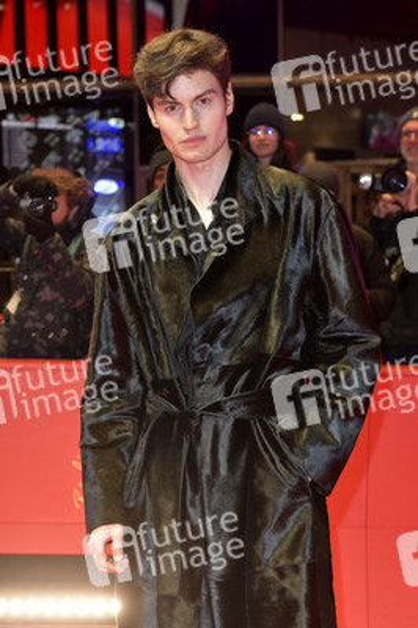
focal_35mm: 66
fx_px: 1151
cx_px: 209
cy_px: 314
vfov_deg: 30.5
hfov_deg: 20.6
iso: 1600
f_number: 5.6
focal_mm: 66
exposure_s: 1/200
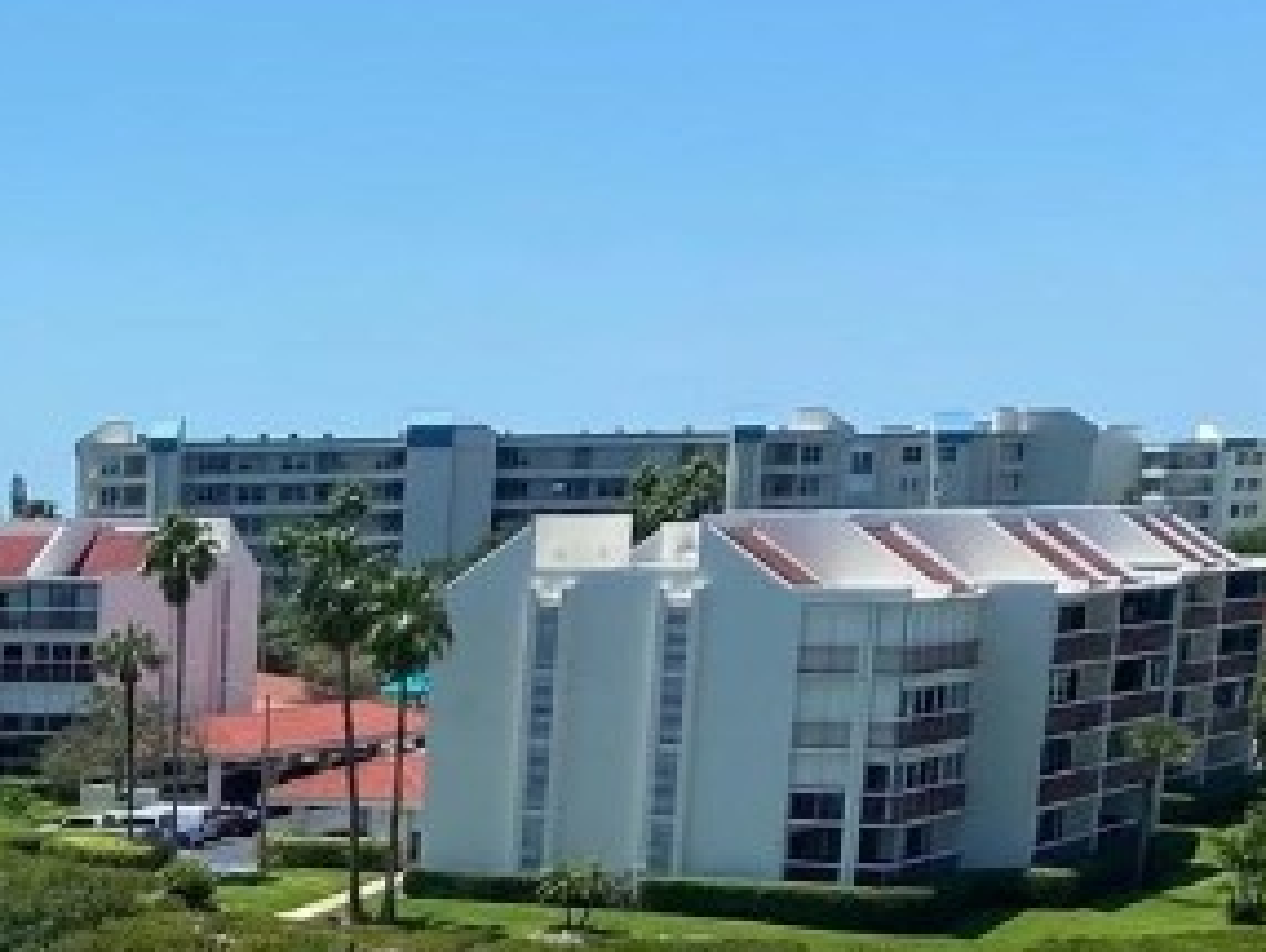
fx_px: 3404
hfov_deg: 19.2
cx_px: -452
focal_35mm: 93
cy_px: 1474
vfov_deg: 14.7
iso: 32
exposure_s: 1/2268
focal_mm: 4.25
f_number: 1.8
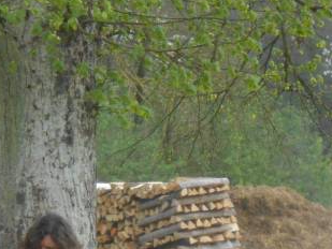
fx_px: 3876
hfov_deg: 4.9
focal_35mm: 404
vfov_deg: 3.7
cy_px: 297
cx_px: -44
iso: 400
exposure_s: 1/320
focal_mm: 27.6
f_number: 6.5
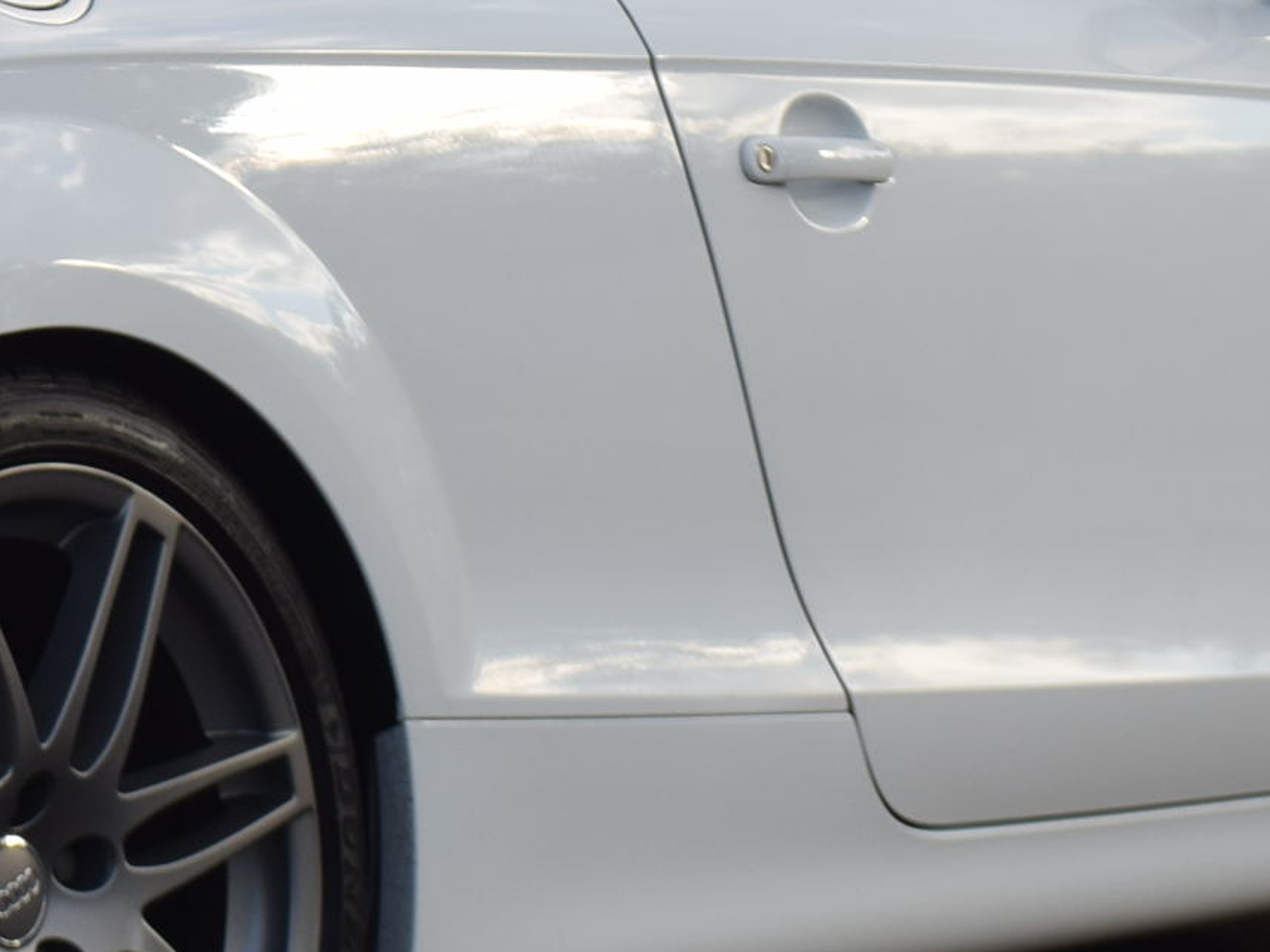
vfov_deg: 9.2
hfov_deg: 12.0
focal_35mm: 162
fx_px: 5944
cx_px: -156
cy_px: 388
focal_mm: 32
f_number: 8
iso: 220
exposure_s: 1/250
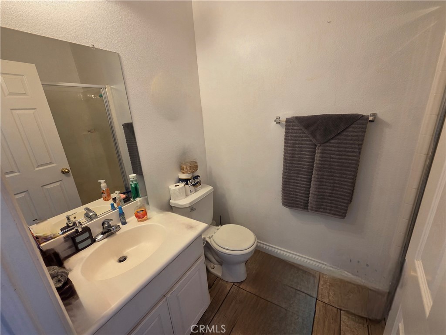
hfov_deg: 106.2
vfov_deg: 89.9
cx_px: 223
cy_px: 168
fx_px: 167
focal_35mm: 13
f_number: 2.2
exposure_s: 1/60.2
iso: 200
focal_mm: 2.2
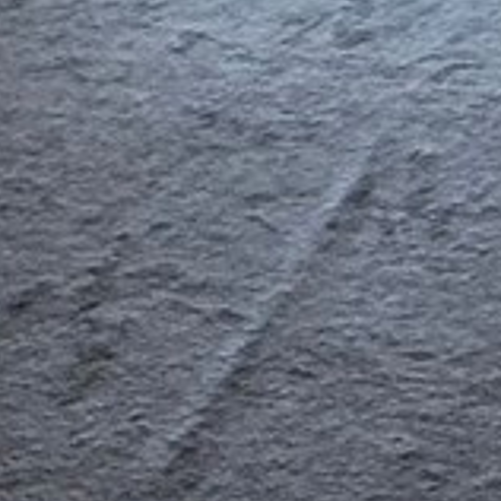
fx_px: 2047
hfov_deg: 14.0
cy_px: -644
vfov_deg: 11.8
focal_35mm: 125
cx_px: 219
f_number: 2.2
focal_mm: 2.22
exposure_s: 1/130
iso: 64
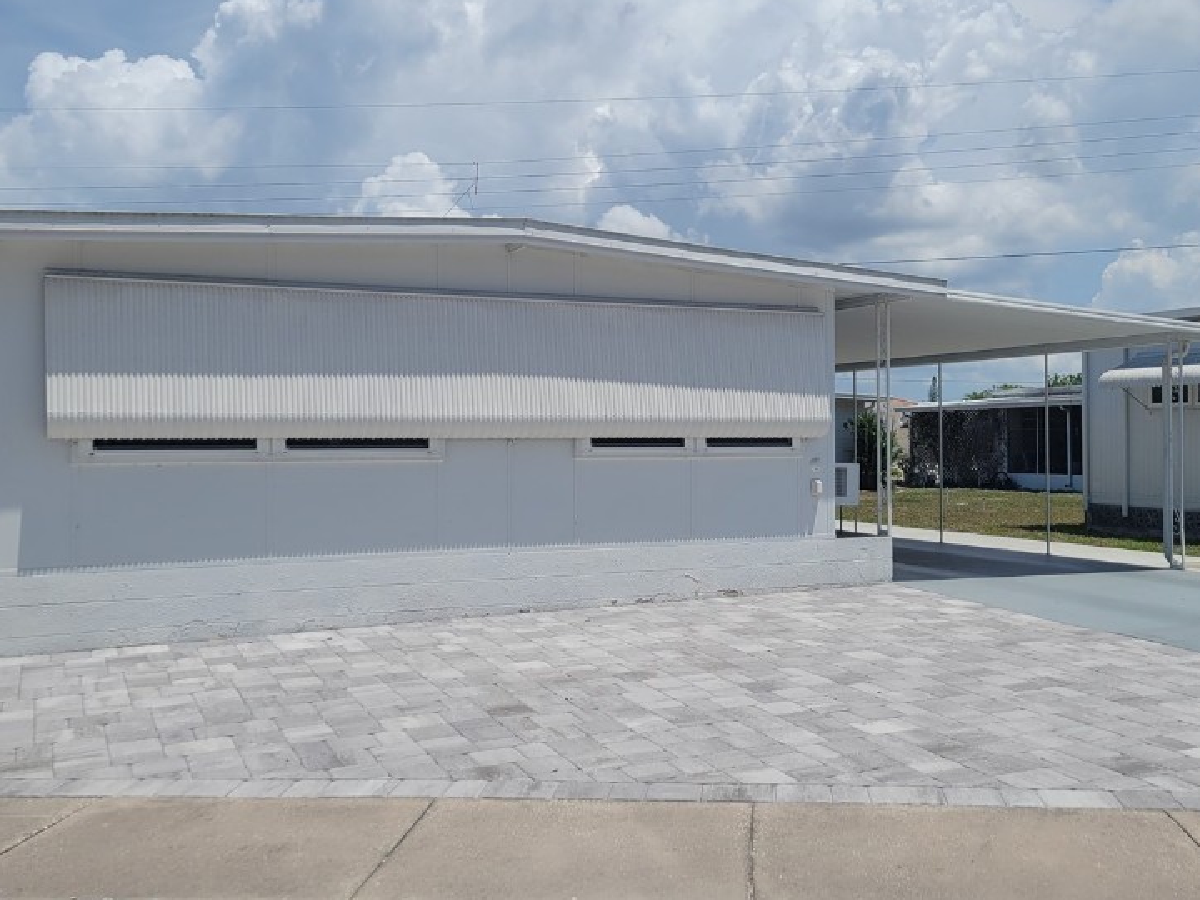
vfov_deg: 38.7
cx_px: 692
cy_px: 422
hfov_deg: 50.0
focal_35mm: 37
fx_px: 1283
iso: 40
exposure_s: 1/6218
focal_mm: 5.4
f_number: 1.8
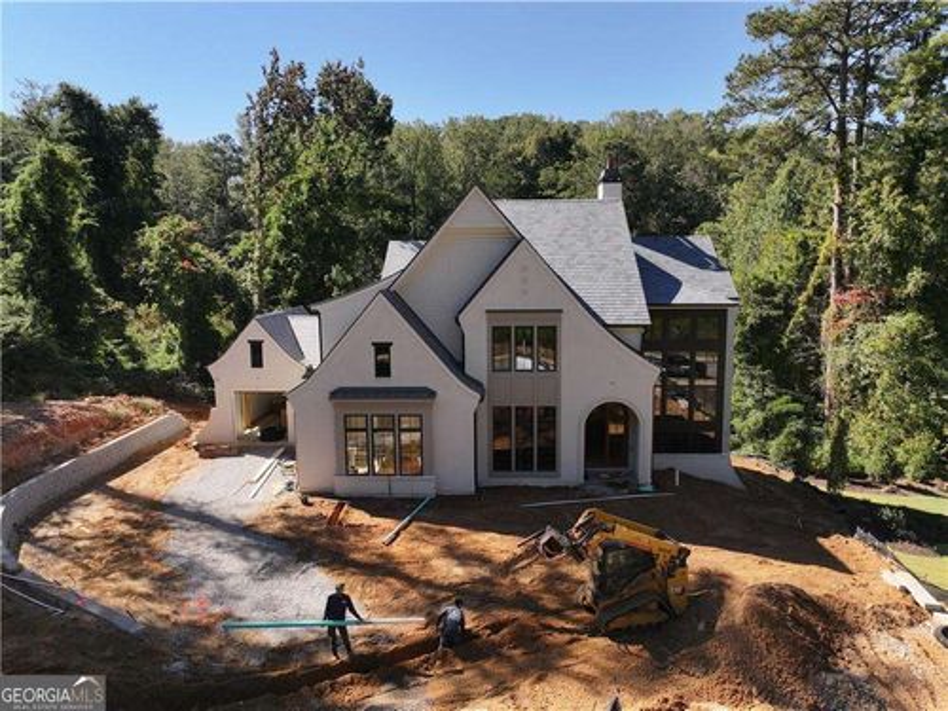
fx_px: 657
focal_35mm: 24
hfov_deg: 71.6
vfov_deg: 56.8
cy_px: 356
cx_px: 474
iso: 200
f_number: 2.8
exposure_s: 1/1600
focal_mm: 12.29
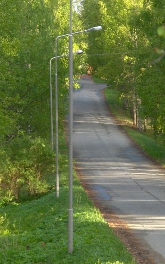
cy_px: 132
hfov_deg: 7.8
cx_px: 162
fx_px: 1202
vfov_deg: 12.5
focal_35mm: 167
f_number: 4.5
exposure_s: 1/150
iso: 75
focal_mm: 24.2
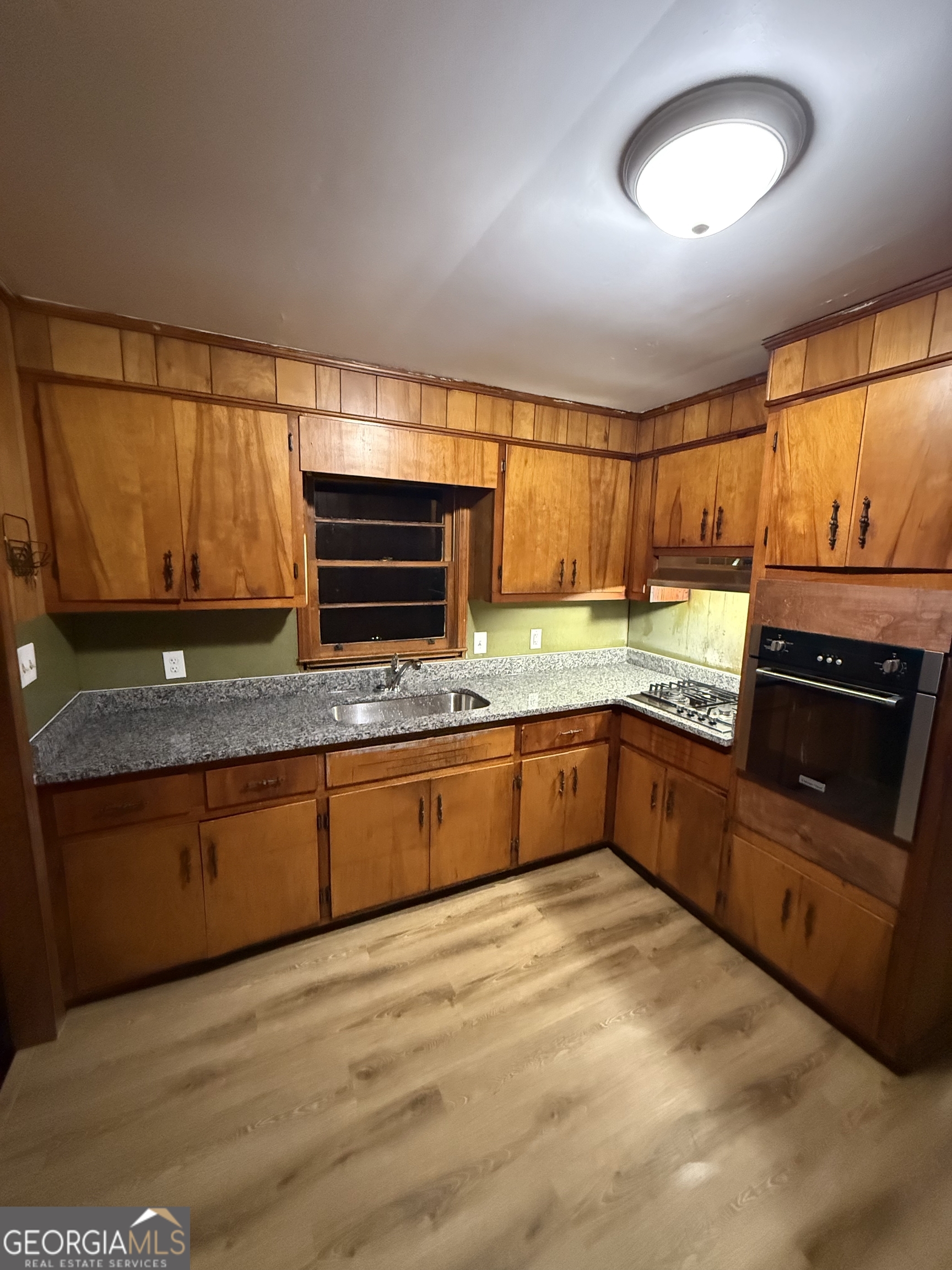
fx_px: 513
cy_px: 635
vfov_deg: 102.1
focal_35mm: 14
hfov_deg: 85.7
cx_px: 476
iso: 1250
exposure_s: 1/60
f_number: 2.2
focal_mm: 2.22
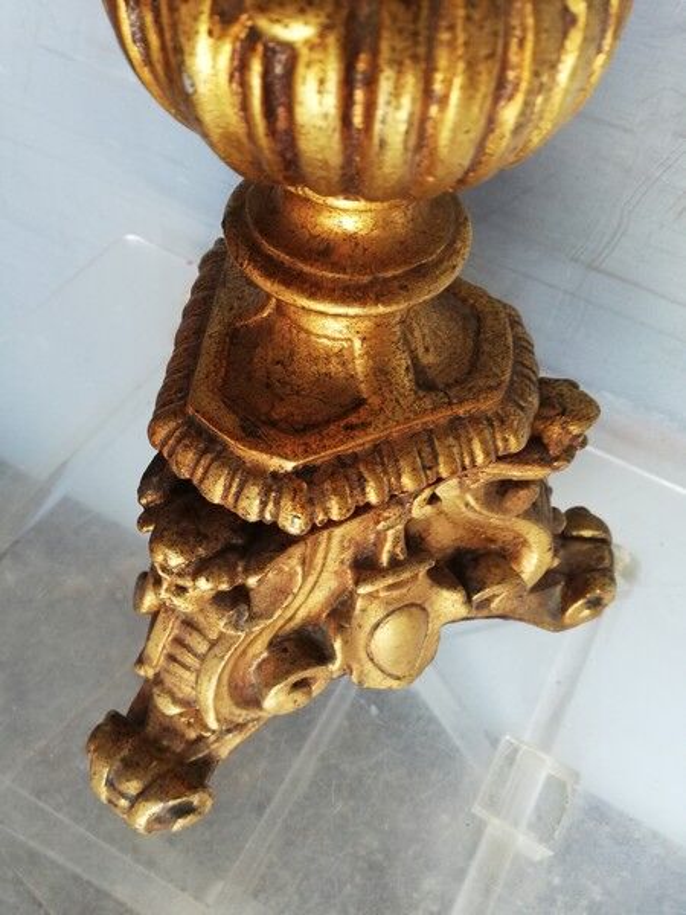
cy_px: 458
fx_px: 687
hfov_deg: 53.1
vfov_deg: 67.3
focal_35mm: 26
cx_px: 343
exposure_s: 1/60
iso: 125
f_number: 2.2
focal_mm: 3.81
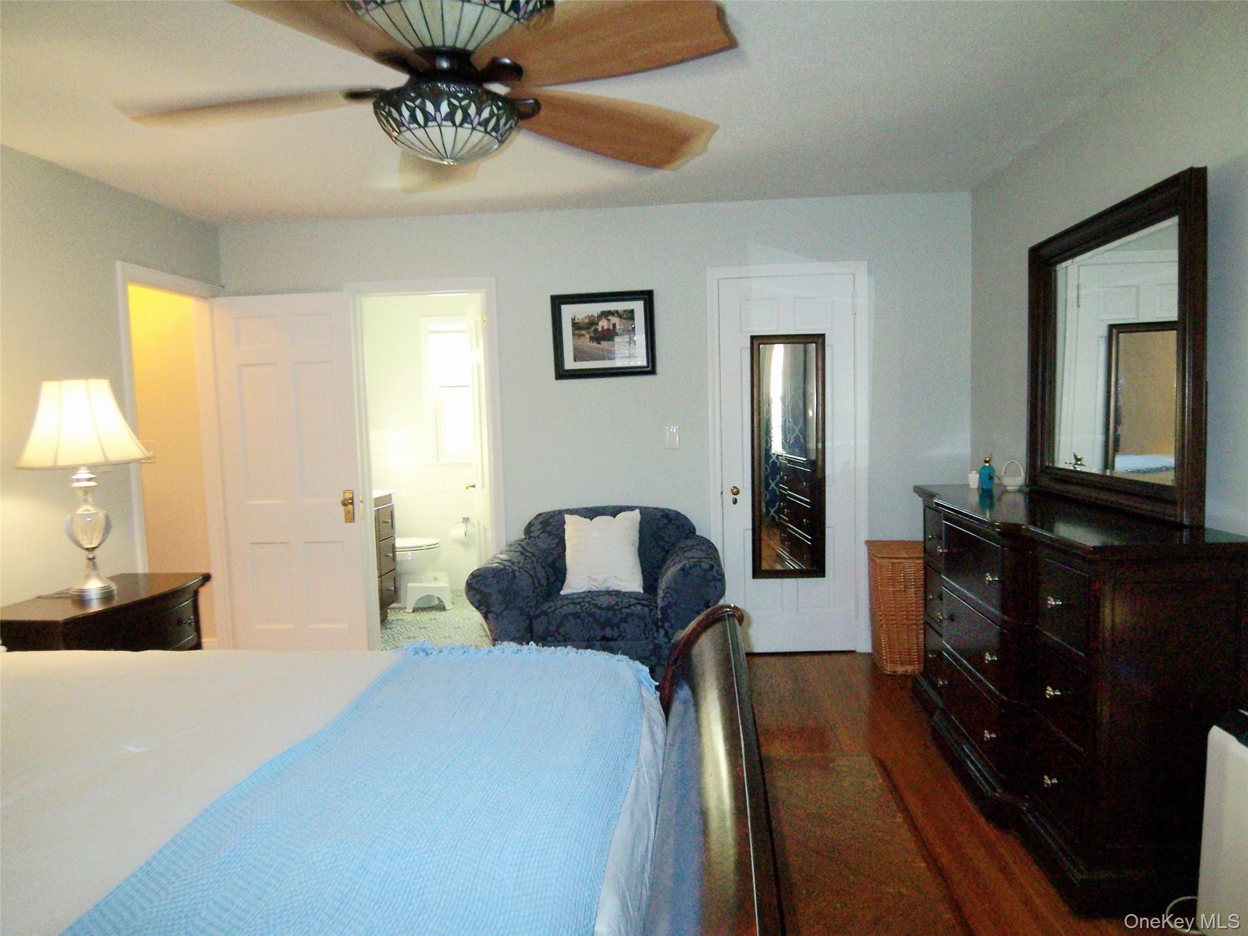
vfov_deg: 58.9
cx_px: 624
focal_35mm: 23
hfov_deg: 73.9
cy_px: 468
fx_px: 829
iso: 125
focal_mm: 3.8
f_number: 2.8
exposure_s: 1/30
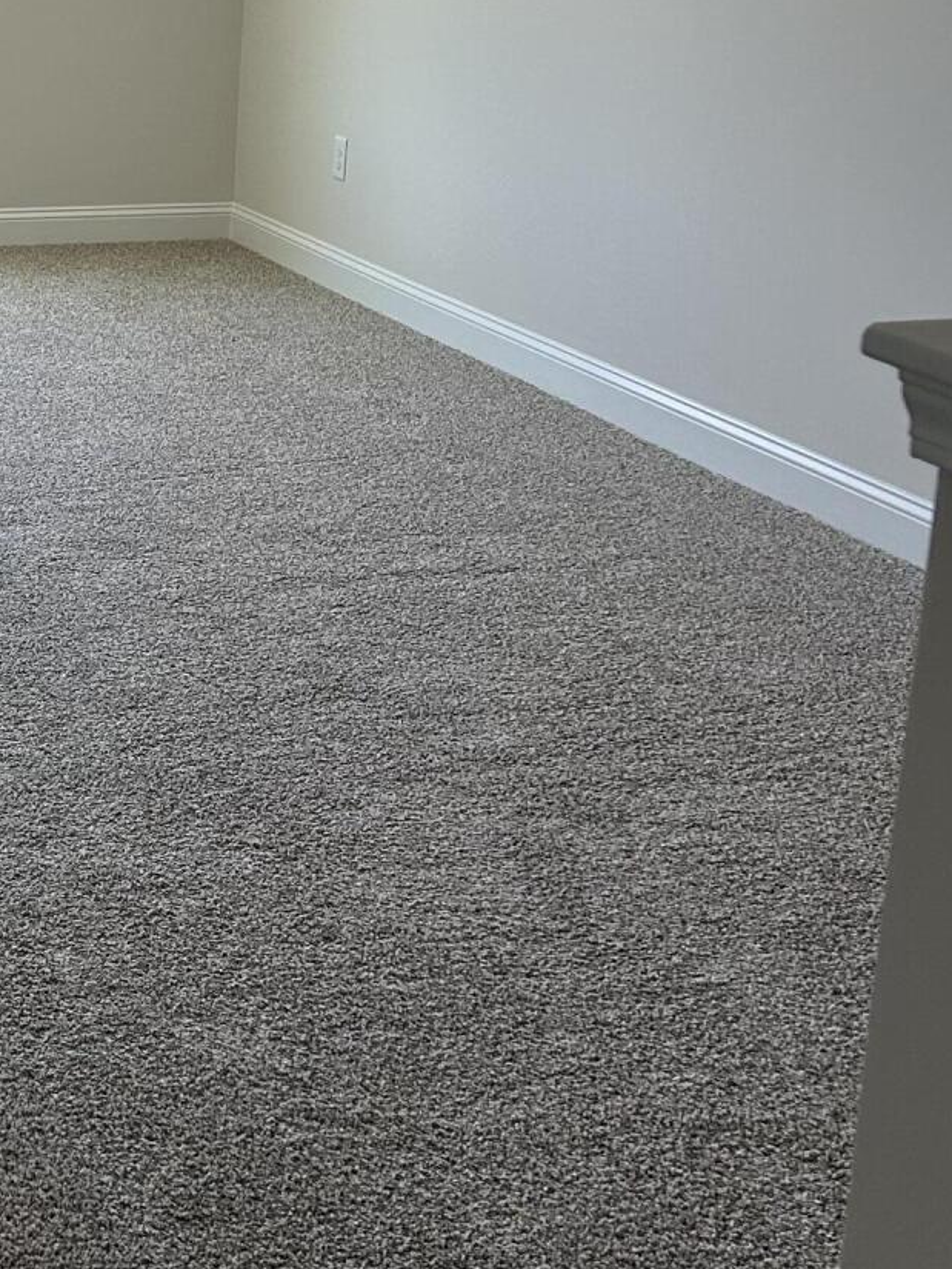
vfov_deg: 30.4
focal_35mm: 63
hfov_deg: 21.8
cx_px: -155
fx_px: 2310
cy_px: 372
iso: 125
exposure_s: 1/121
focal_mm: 5.7
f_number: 1.5
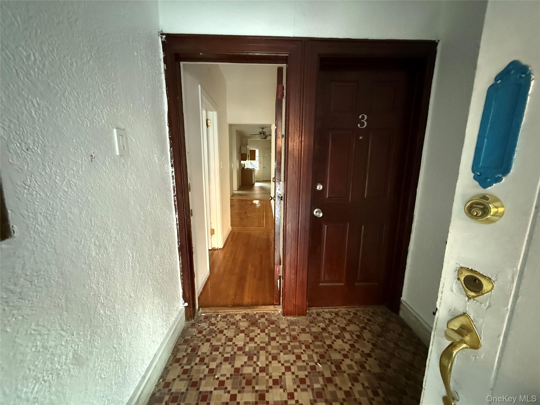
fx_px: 218
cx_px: 270
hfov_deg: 102.1
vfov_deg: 85.7
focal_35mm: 14
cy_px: 202
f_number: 2.2
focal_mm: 2.22
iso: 1600
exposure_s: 1/40
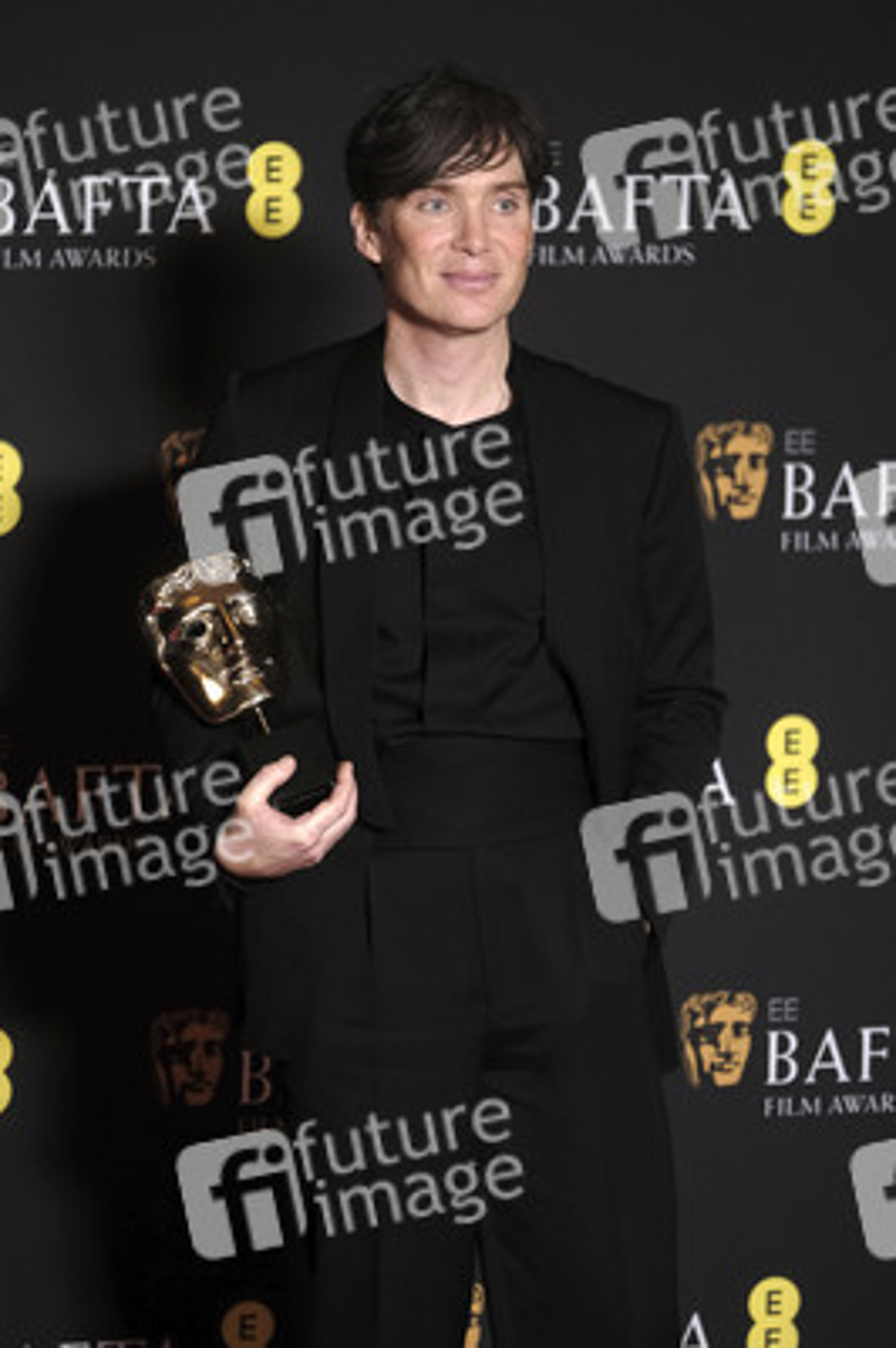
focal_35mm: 173
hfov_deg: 7.9
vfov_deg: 11.9
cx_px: 448
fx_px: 6469
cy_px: 674
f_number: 2.8
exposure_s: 1/250
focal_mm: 115
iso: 1600
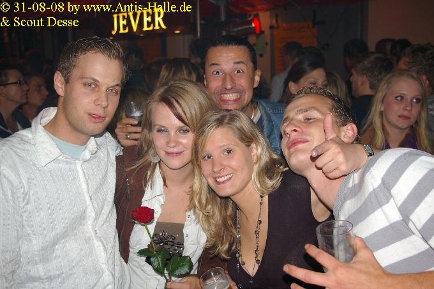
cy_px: 144
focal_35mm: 42
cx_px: 217
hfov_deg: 46.4
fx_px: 506
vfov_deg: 31.8
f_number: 4
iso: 200
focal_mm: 28
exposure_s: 1/45
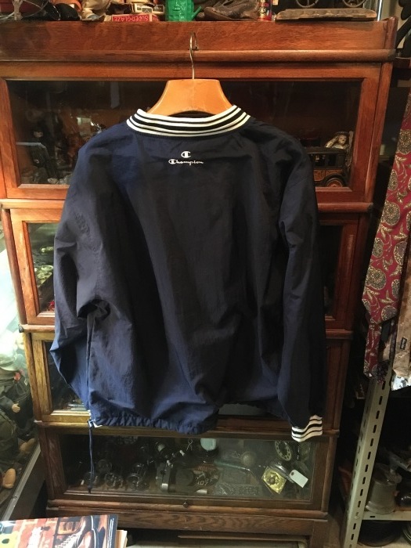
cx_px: 206
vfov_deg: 61.7
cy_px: 274
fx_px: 459
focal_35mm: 29
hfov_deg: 48.2
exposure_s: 1/15
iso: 320
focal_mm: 4.15
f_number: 2.2
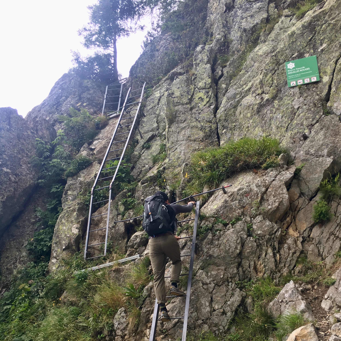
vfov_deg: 46.4
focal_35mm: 35
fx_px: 390
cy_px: 231
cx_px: 173
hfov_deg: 47.2
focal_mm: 4.15
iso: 25
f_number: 2.2
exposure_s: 1/396
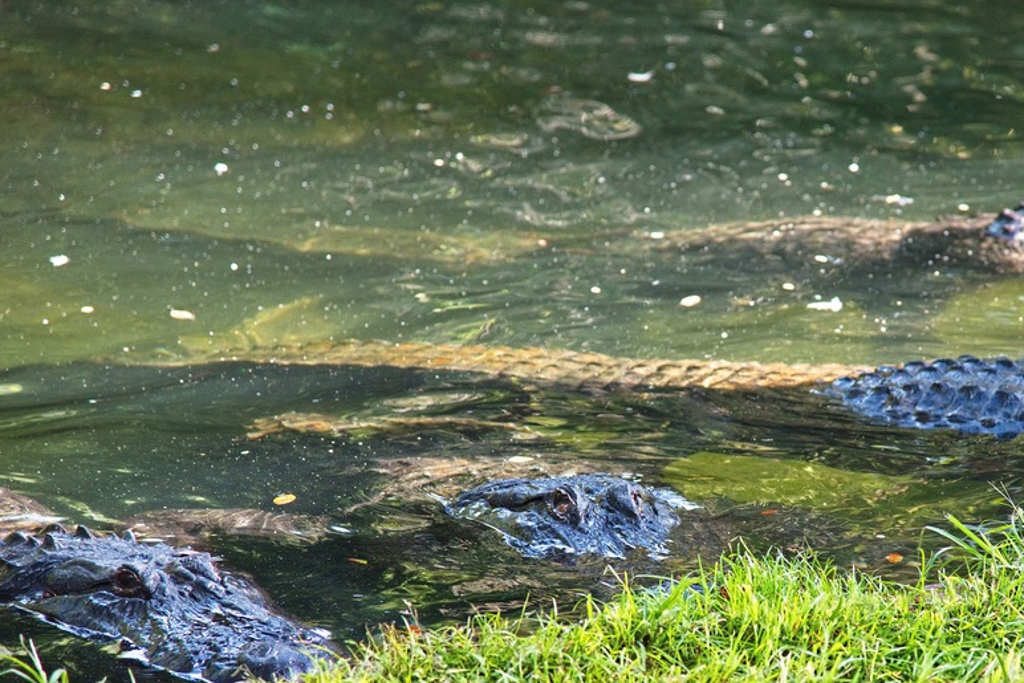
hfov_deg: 10.3
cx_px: 779
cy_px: 495
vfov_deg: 6.9
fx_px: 5661
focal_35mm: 199
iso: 720
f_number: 4
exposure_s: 1/250
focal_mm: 120
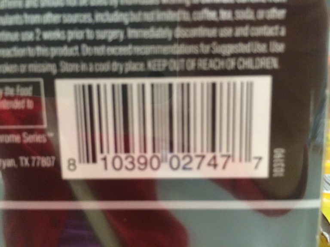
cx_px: 165
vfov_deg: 48.2
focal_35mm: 29
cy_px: 124
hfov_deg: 61.7
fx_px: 276
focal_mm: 4.15
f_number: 2.2
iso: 320
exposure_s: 1/30
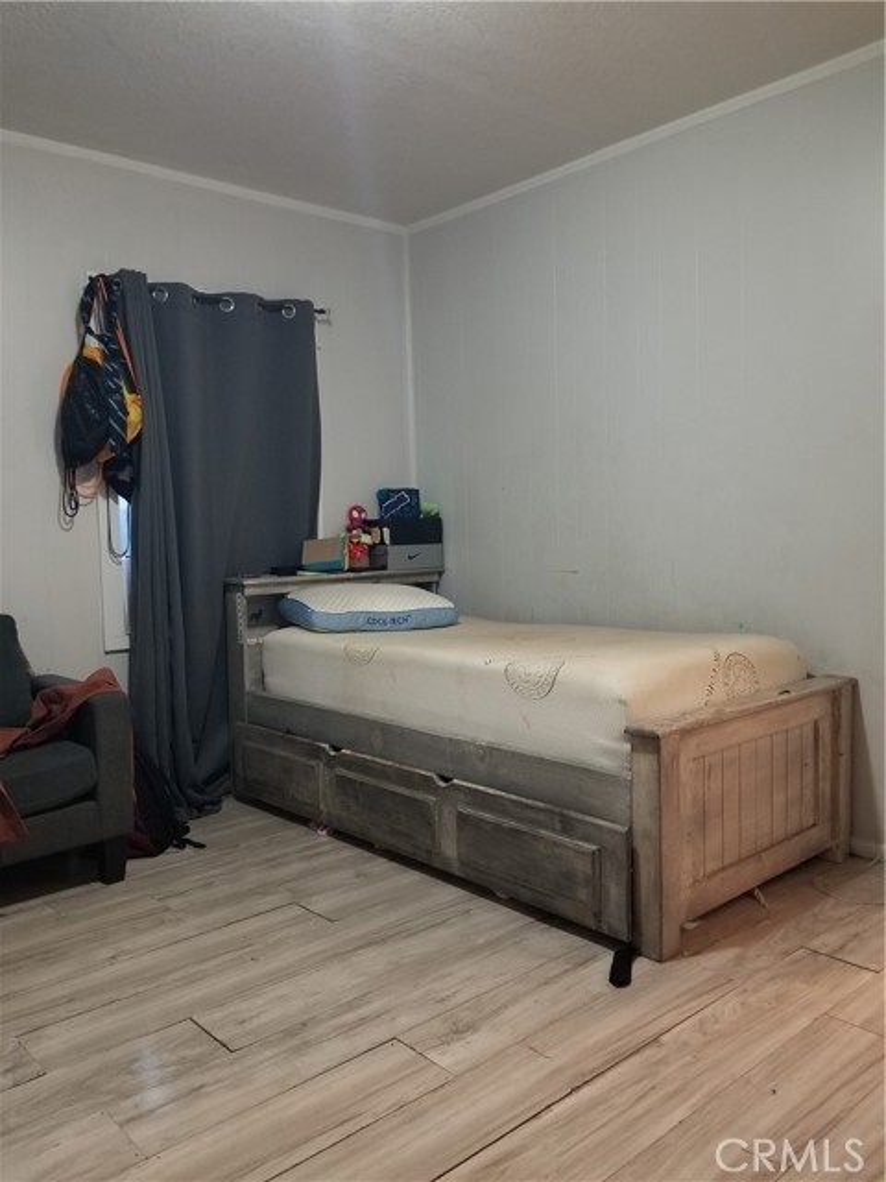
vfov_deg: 67.3
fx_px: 887
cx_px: 443
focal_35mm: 26
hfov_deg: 53.1
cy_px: 591
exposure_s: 1/10
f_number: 1.7
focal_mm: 4.3
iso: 250
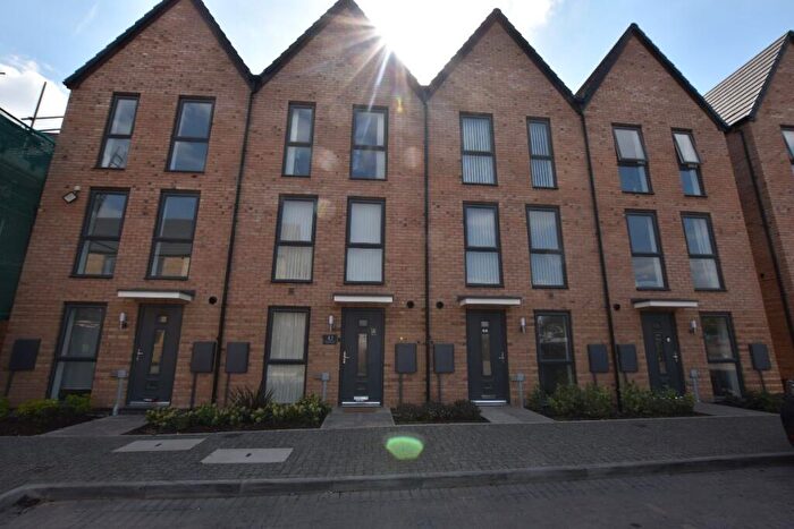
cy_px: 264
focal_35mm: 15
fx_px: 331
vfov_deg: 77.4
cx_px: 397
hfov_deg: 100.4
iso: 100
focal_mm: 10
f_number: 9
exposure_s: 1/200
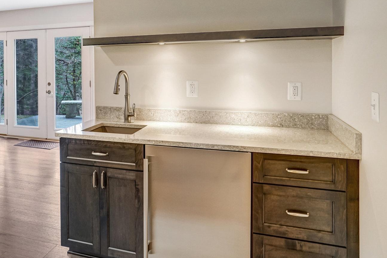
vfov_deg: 42.4
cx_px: 129
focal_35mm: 30
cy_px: 67
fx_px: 323
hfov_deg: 60.5
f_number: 8
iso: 1250
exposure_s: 1/6
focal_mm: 19
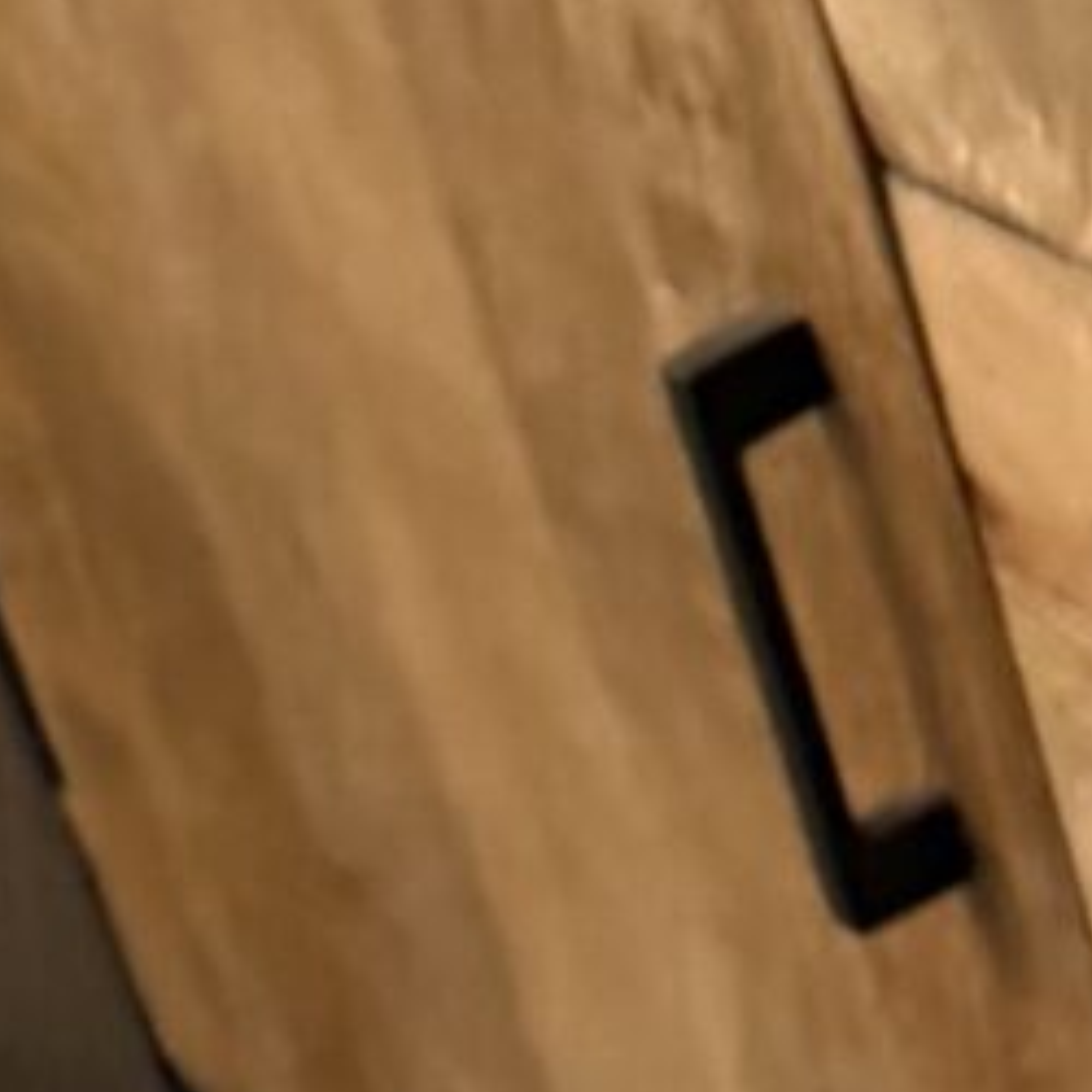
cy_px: 952
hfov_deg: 7.4
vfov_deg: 8.0
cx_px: 2839
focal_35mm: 217
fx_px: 7745
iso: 640
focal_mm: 6.76
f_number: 1.78
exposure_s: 1/33
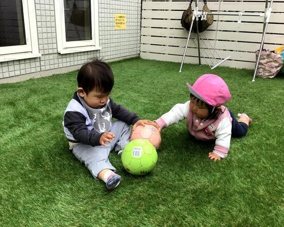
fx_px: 277
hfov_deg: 54.2
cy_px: 112
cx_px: 142
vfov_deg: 44.5
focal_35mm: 33
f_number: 2.4
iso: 25
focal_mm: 3.3
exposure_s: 1/491
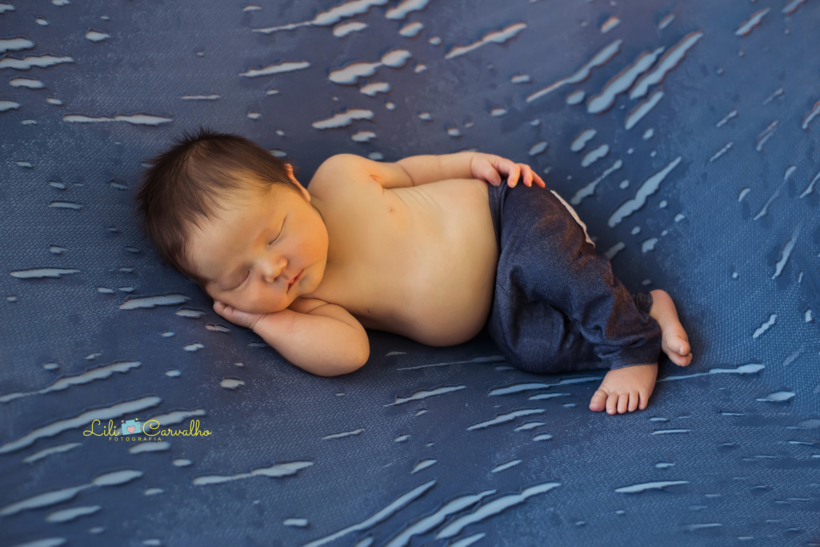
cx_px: 410
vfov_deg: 27.0
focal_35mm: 50
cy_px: 274
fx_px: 1139
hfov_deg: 39.6
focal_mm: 50
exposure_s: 1/200
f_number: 3.5
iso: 2000
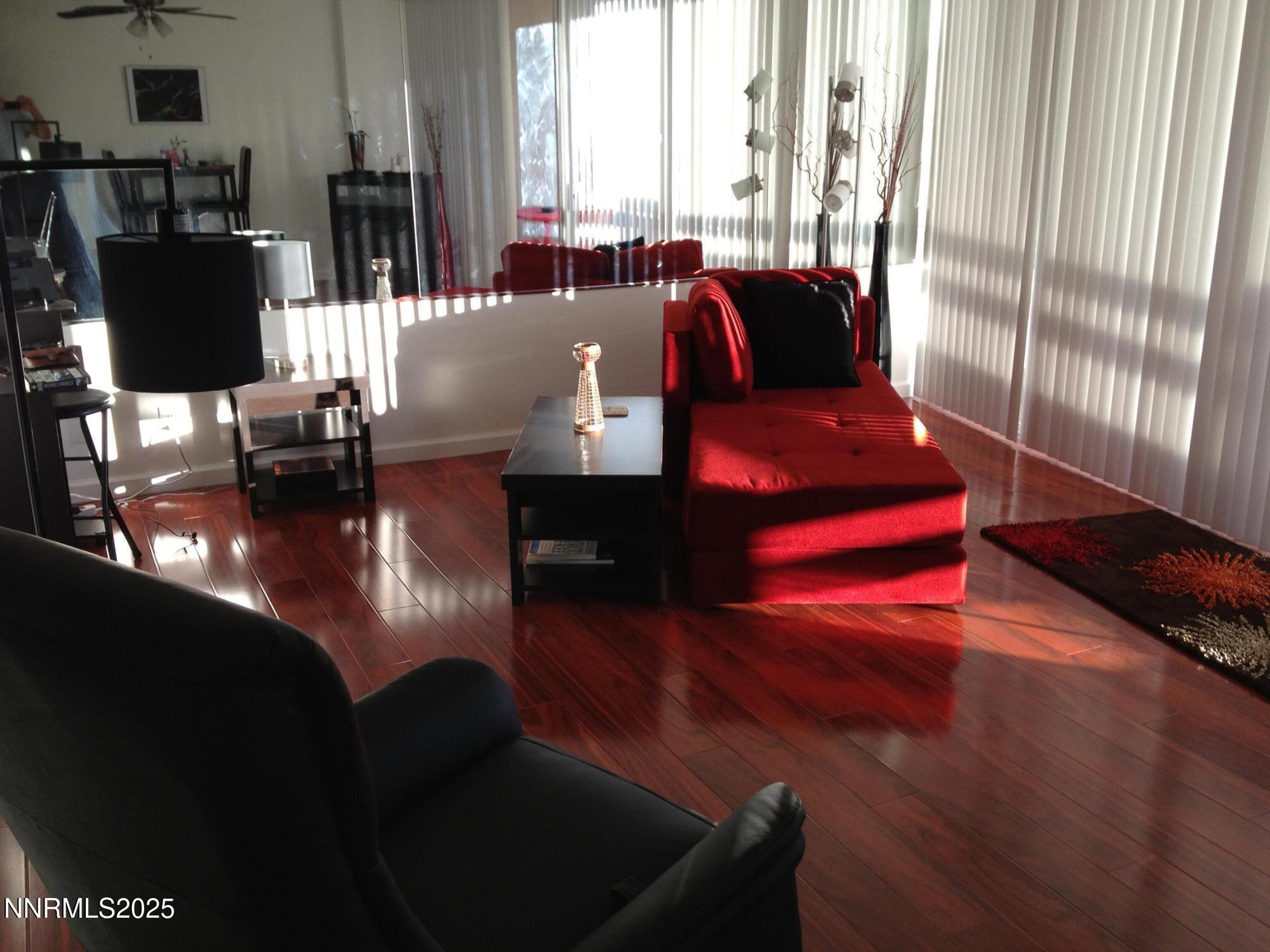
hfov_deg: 52.6
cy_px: 476
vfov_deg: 40.7
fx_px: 1284
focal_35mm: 35
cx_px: 635
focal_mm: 4.28
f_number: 2.4
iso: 50
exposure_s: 1/120
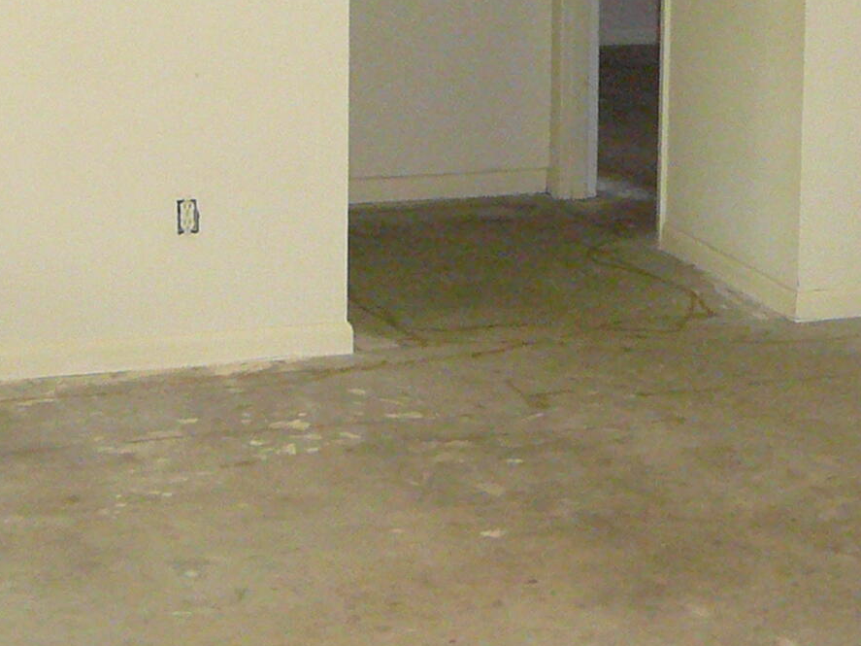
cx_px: 537
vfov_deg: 14.3
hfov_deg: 19.4
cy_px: -42
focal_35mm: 101
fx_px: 2512
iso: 400
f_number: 2.8
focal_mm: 5.2
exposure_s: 1/30
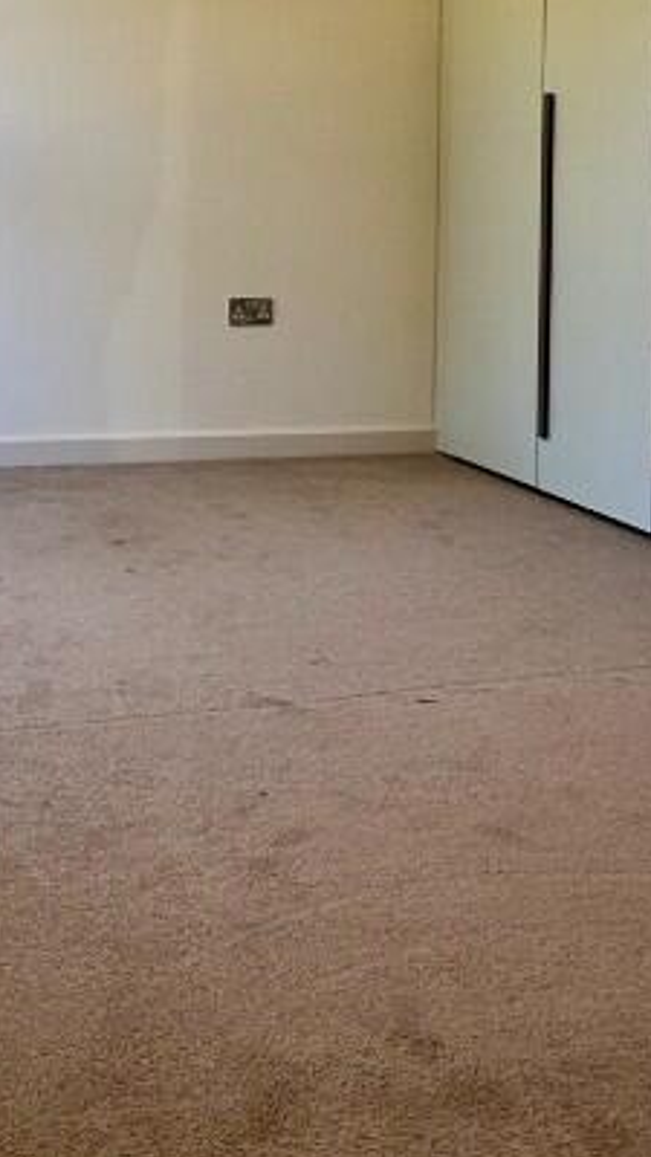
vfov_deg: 47.8
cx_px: -32
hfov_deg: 28.2
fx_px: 1197
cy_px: 179
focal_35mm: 39
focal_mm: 2.22
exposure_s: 1/100
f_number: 2.2
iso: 160
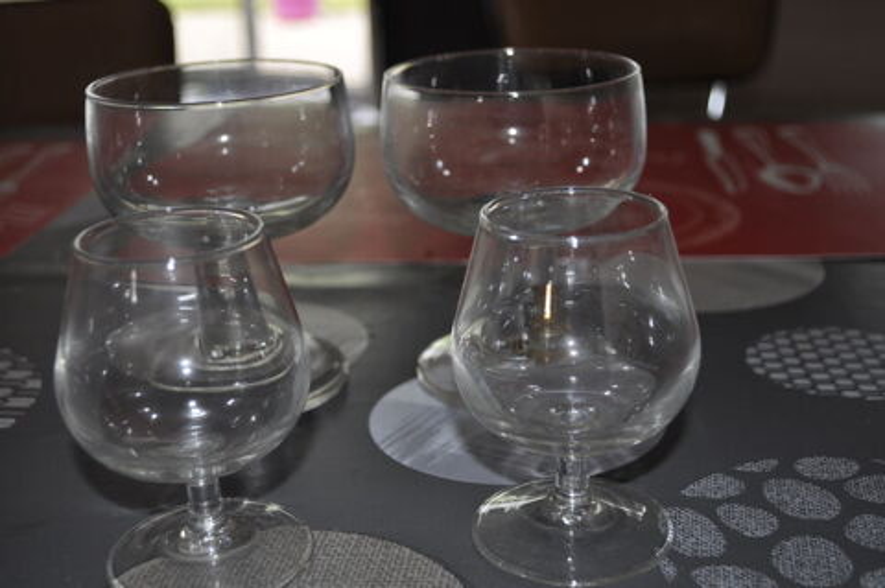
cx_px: 442
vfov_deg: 28.0
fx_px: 1179
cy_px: 294
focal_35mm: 48
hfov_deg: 41.2
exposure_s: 1/90
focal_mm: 32
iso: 320
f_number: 4.8
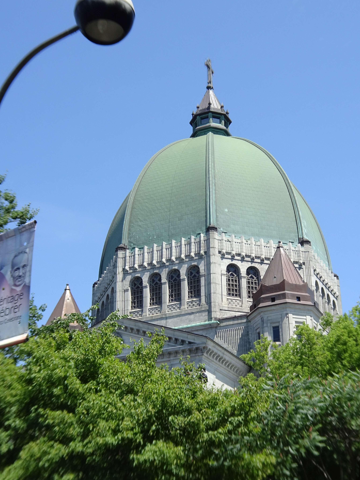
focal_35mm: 49
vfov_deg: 38.9
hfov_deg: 29.6
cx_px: 205
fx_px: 679
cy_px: 260
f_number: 4
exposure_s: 1/400
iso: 80
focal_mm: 6.17
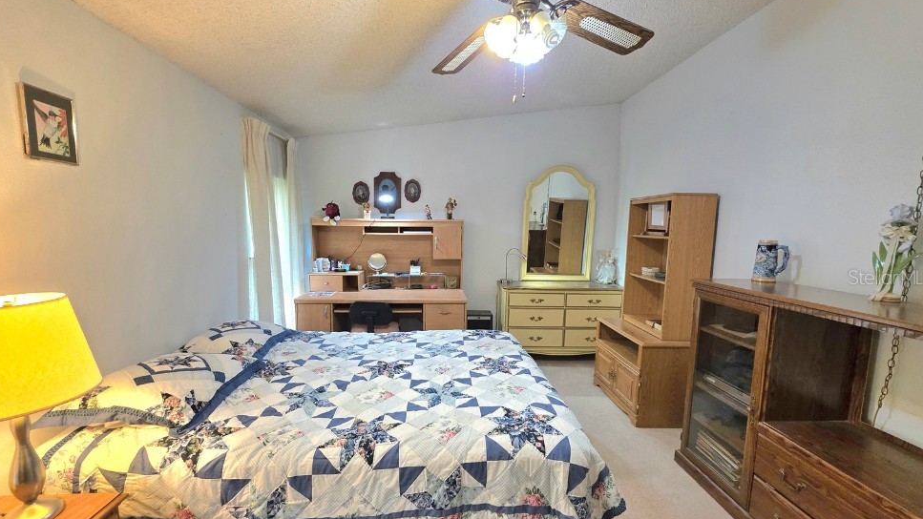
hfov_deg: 103.0
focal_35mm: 15
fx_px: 367
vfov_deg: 70.5
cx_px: 450
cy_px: 277
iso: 250
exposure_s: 1/120
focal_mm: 2.2
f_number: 1.9
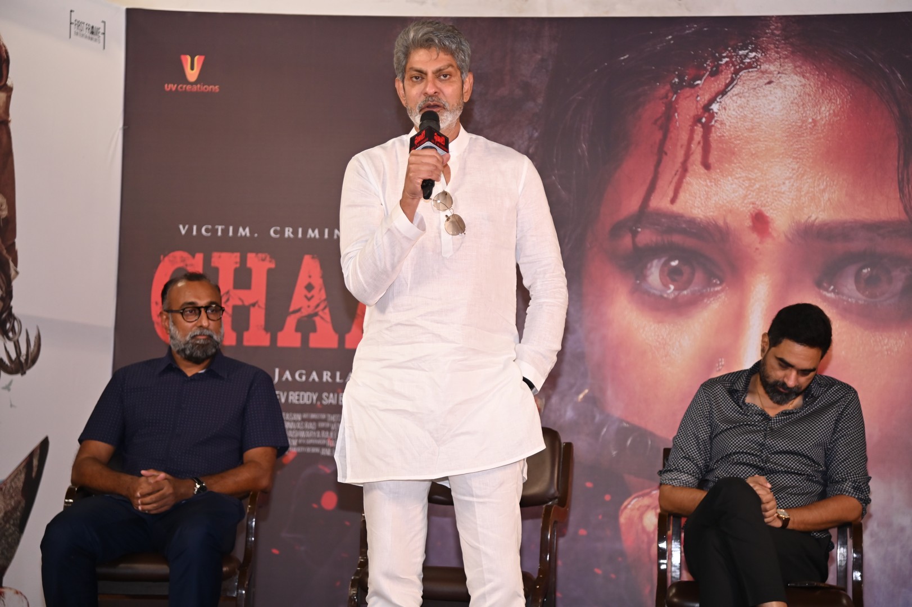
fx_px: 2405
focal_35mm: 95
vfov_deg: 14.4
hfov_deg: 21.5
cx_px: 456
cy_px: 304
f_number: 4
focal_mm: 95
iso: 1250
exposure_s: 1/160
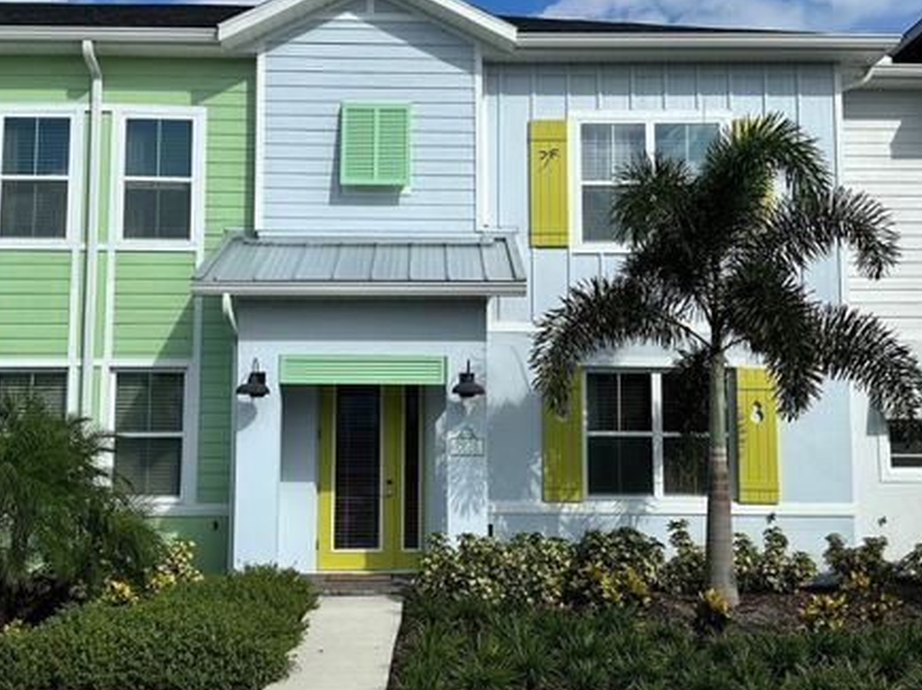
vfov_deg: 36.8
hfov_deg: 47.9
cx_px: 460
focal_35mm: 39
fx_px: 1038
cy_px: 346
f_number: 1.78
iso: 80
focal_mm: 6.86
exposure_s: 1/8929
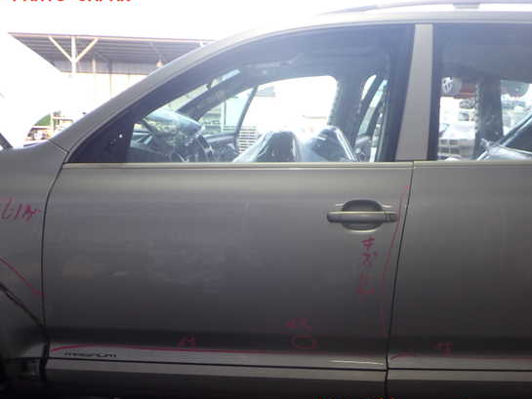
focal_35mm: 33
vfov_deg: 43.0
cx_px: 246
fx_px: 507
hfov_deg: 55.3
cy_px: 202
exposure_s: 1/80
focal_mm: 5.4
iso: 200
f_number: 2.3
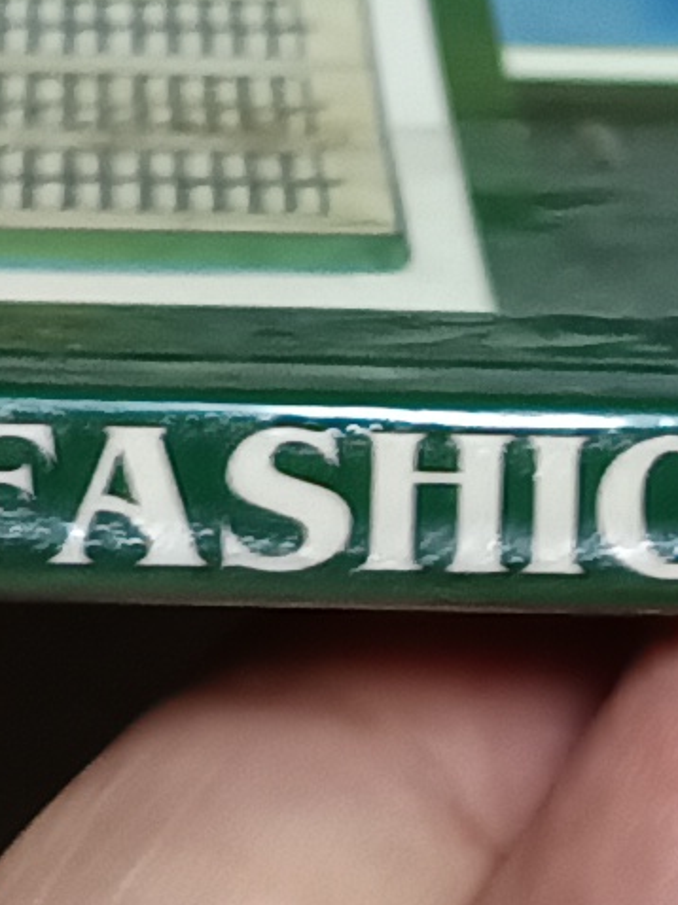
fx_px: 5254
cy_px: 373
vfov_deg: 9.8
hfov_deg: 7.4
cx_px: 341
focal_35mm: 201
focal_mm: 5.31
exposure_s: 1/33.3
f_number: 1.7
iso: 1215
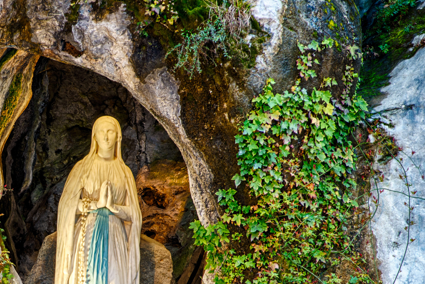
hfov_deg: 6.5
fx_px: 3731
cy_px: 247
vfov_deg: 4.3
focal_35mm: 316
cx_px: 34
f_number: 6.3
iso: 50
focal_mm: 170
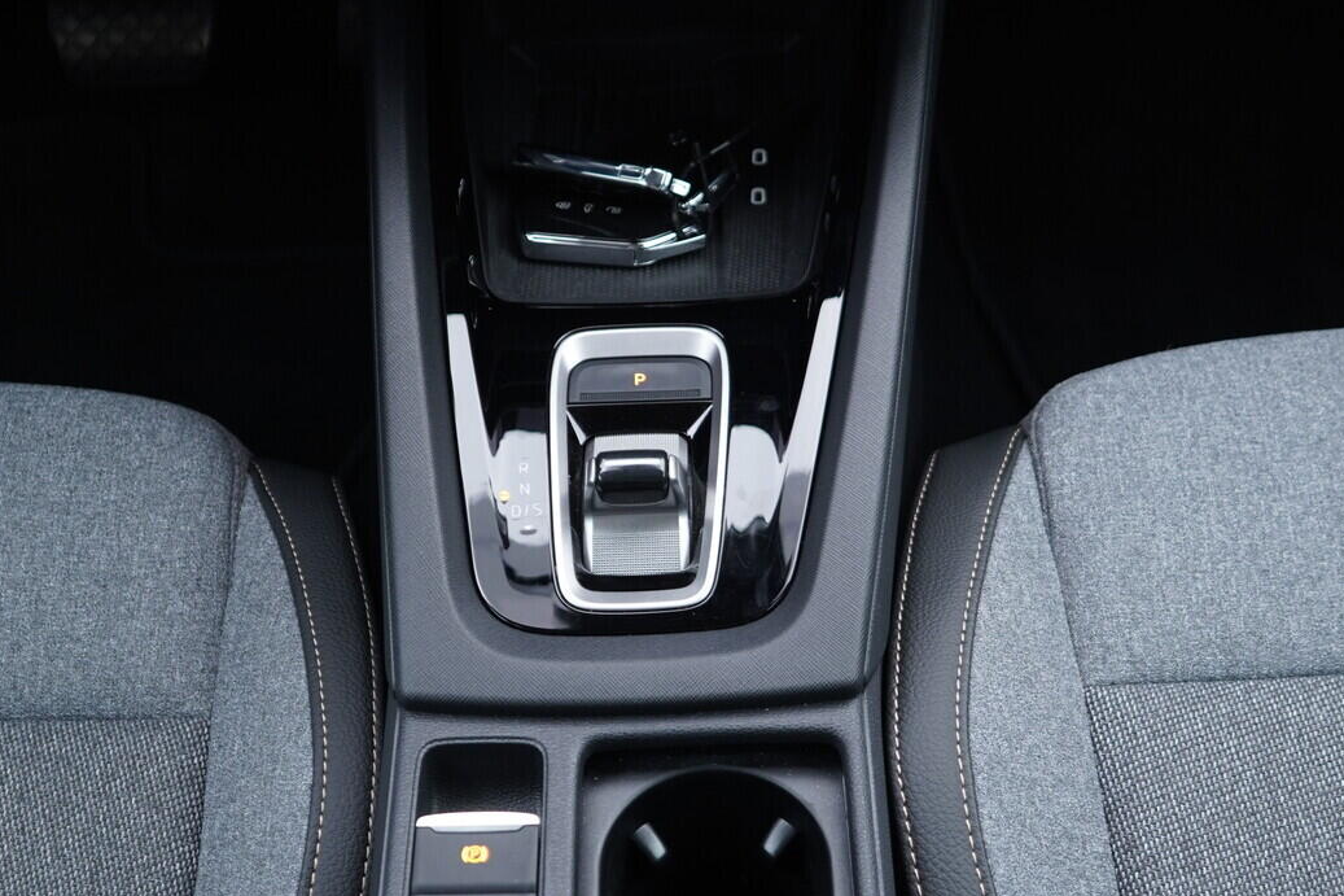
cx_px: 655
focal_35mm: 50
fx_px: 1866
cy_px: 506
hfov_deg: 39.6
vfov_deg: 27.0
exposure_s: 1/40
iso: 320
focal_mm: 24
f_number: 2.8
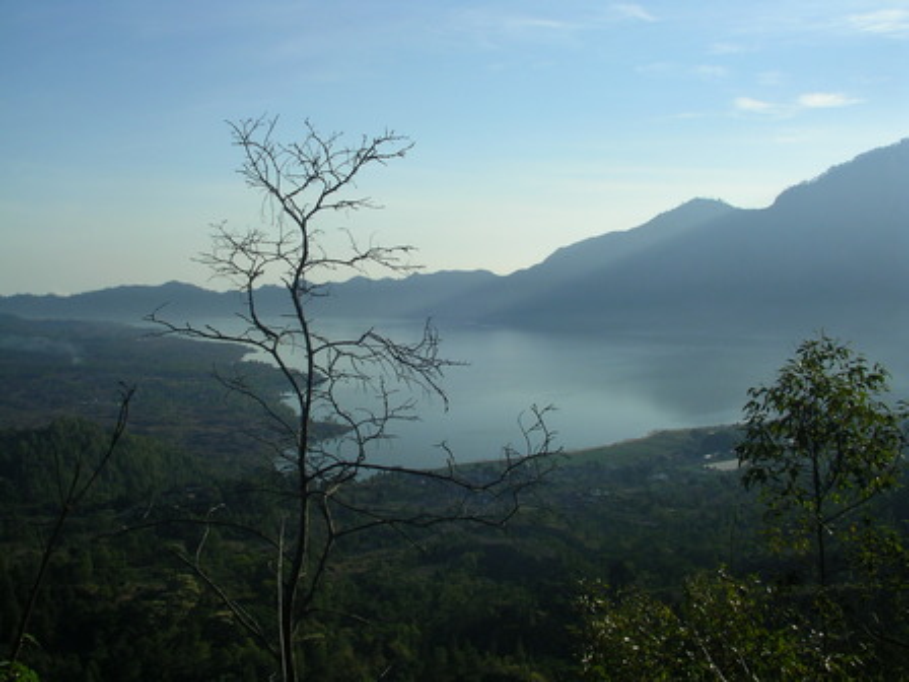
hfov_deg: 50.1
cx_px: 454
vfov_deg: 38.7
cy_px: 341
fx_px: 972
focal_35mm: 37
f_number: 6.9
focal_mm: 5.7
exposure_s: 1/250
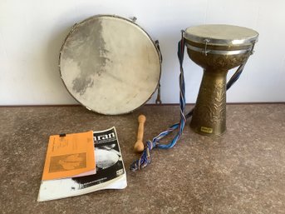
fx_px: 255
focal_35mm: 31
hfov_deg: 58.4
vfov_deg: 45.4
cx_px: 142
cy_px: 107
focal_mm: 3.3
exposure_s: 1/50
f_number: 2.4
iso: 50
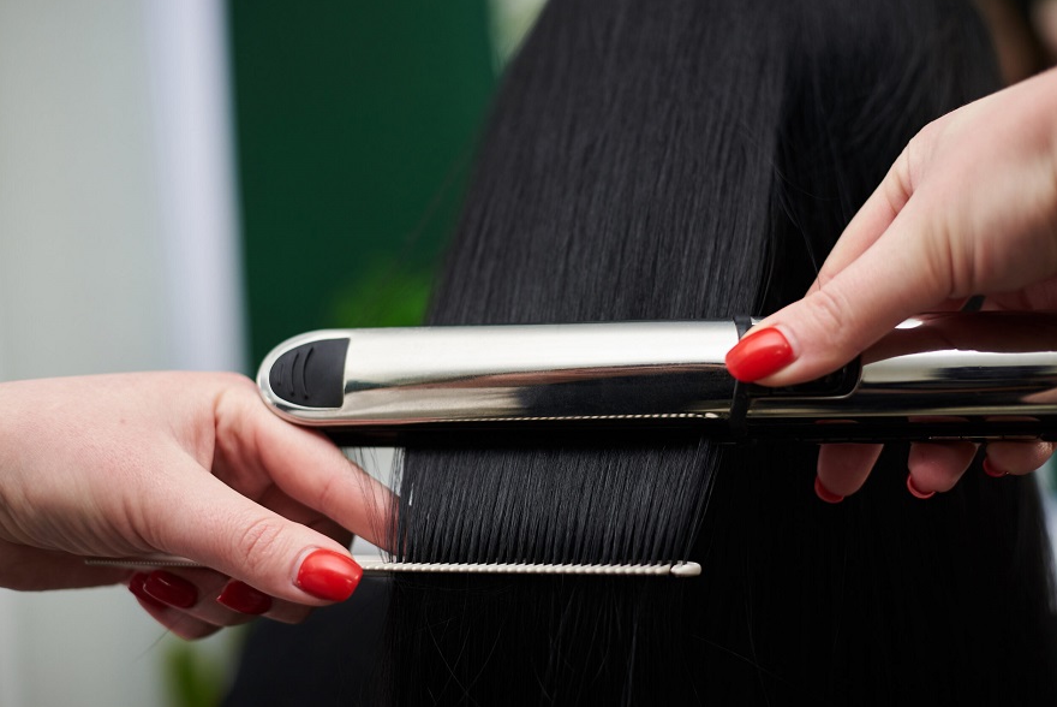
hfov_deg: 38.9
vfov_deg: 26.5
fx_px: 1498
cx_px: 537
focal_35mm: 51
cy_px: 350
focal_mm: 50
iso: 160
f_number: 2.5
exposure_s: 1/160
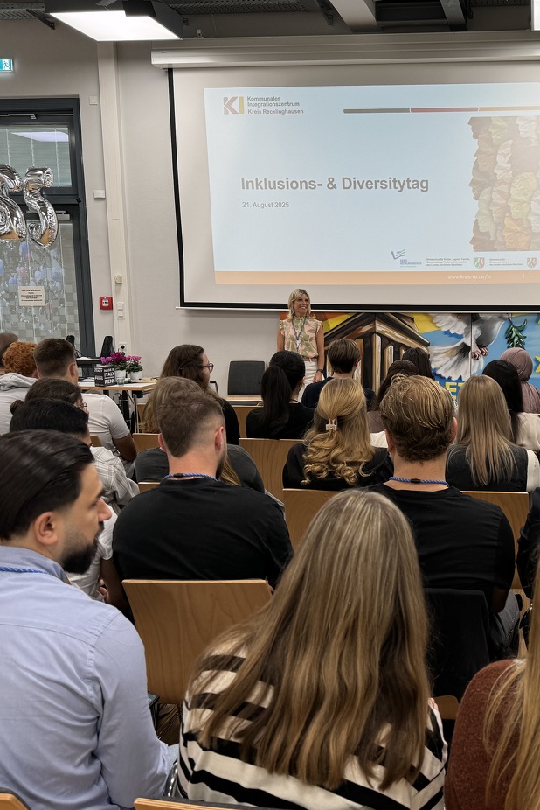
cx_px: 455
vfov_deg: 51.9
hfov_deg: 34.5
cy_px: 424
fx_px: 832
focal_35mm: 37
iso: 64
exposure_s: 1/180
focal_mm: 6.76
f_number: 1.78
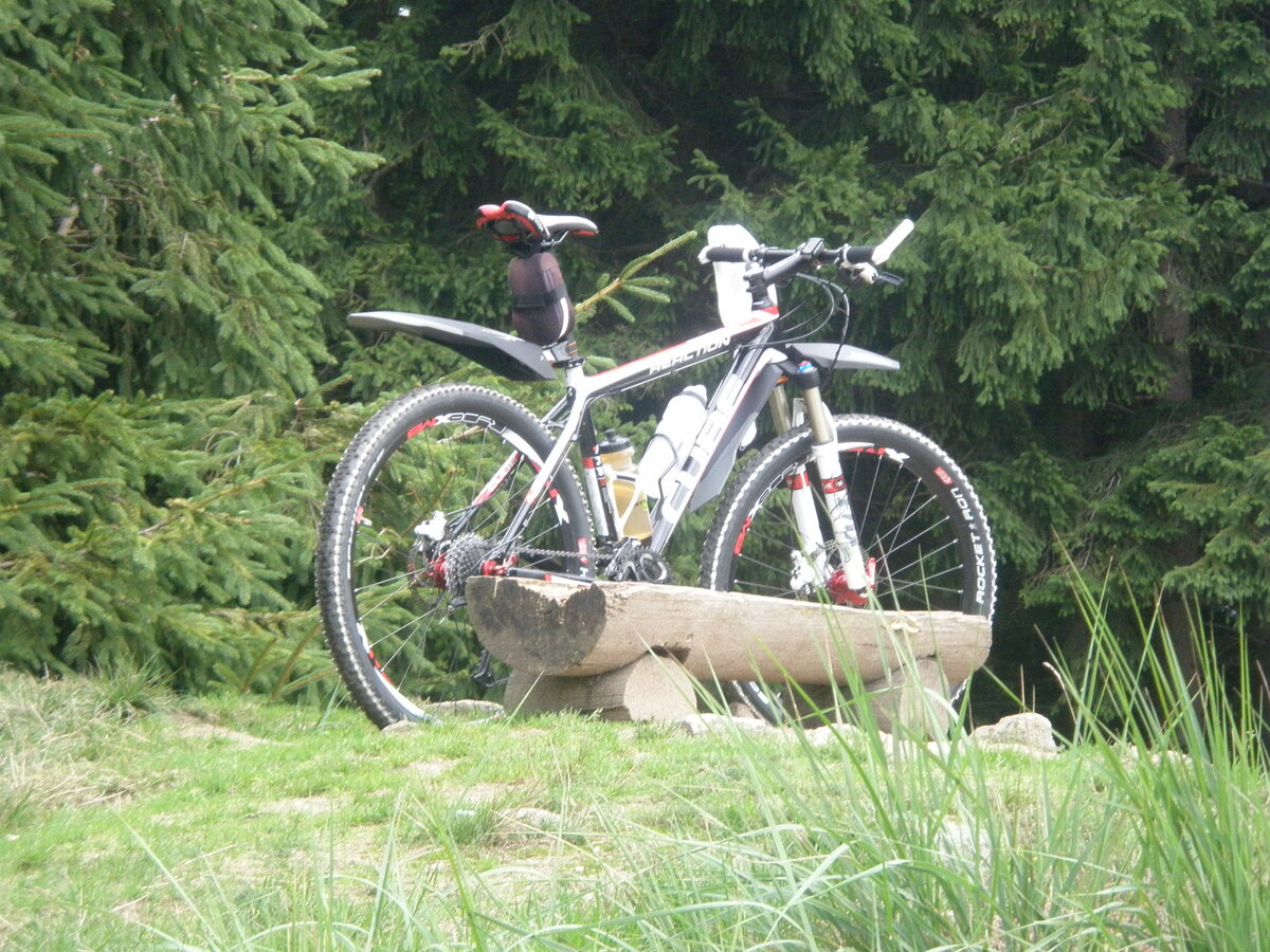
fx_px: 4182
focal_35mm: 114
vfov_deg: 13.0
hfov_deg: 17.3
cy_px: 476
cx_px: 635
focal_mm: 20.1
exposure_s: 1/125
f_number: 5
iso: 320
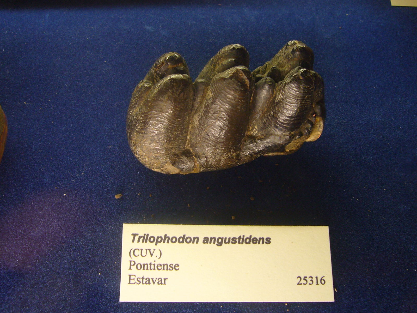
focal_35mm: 39
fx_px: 470
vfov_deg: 36.8
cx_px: 208
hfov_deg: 47.9
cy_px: 156
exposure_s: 1/25
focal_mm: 4.6
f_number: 2.8
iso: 100
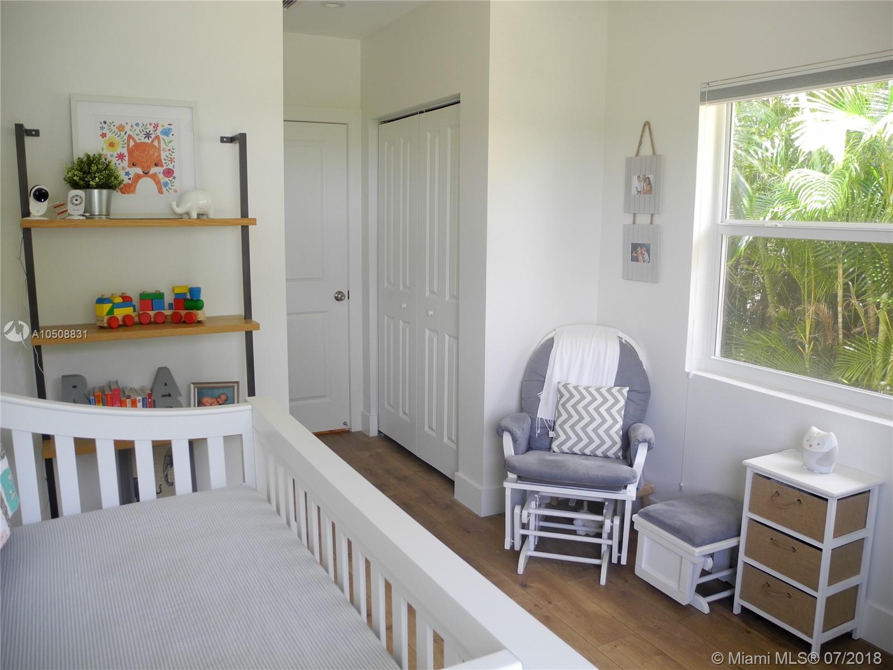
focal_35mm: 28
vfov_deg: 49.7
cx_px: 446
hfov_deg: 63.4
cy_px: 335
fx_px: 722
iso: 102
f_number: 2.8
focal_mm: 6
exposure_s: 1/30
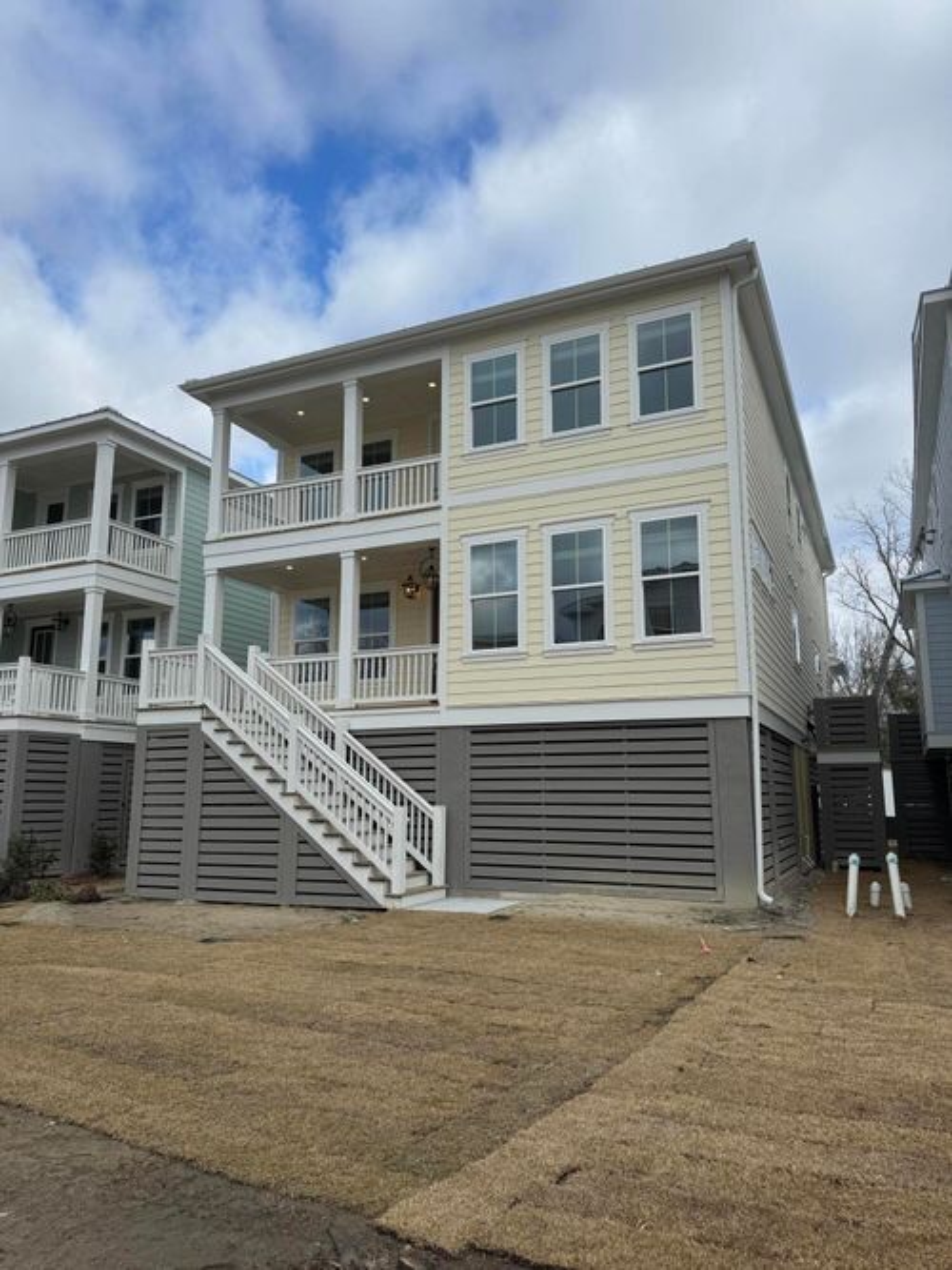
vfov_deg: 71.6
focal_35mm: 24
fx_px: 880
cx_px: 476
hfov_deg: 56.8
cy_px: 635
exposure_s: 1/4049
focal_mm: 6.76
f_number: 1.78
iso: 80
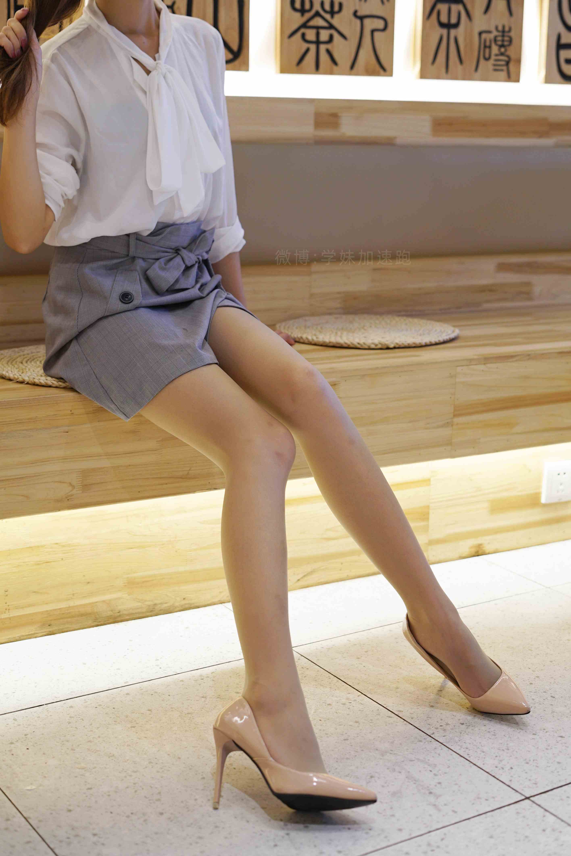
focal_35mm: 50
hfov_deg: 27.0
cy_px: 428
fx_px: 1188
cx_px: 286
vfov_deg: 39.6
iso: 200
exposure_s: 1/40
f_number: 3.2
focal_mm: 50
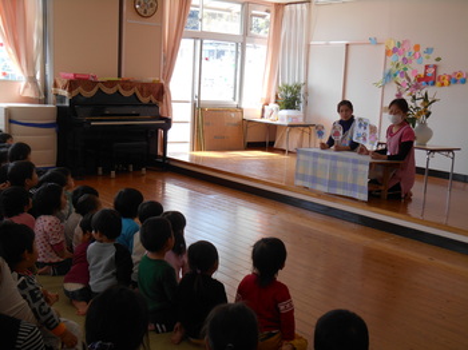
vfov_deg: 31.5
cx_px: 234
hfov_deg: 41.3
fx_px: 621
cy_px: 175
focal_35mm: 46
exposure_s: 1/40
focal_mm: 8.3
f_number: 4
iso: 80
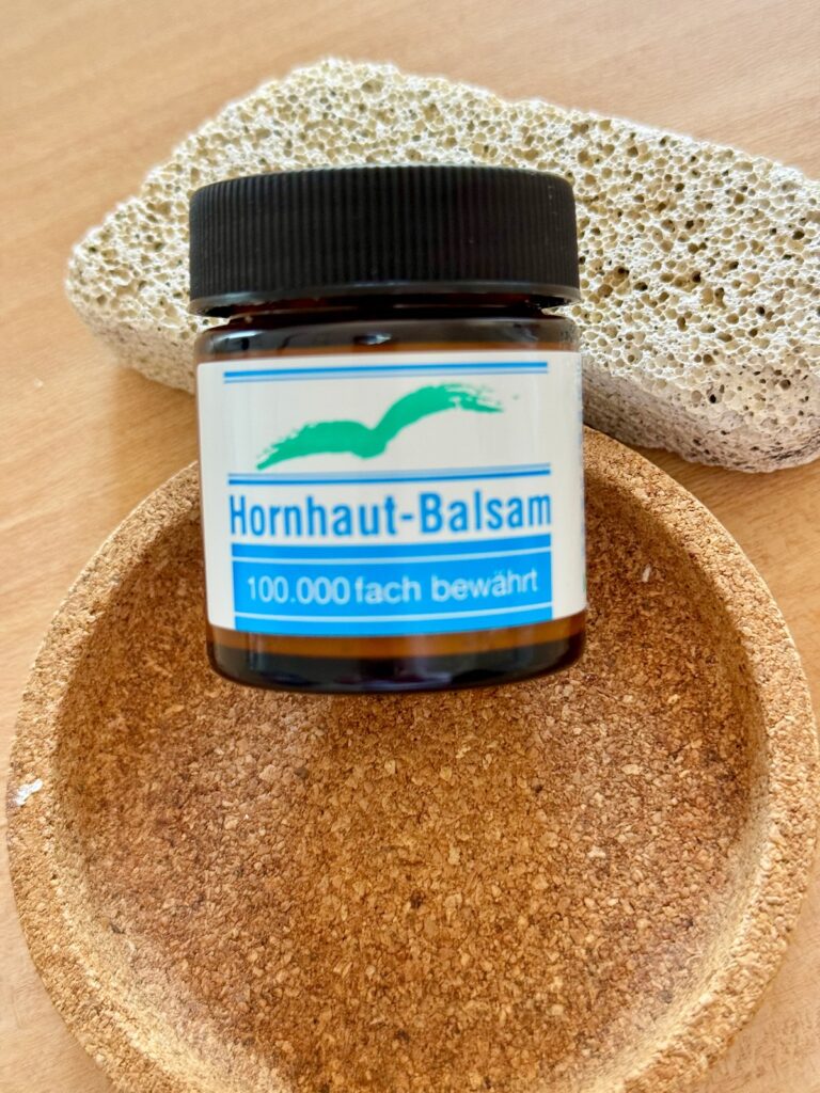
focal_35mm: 48
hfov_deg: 30.3
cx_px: 410
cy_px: 546
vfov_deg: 39.7
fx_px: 1516
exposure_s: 1/60
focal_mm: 6.76
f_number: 1.78
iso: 160
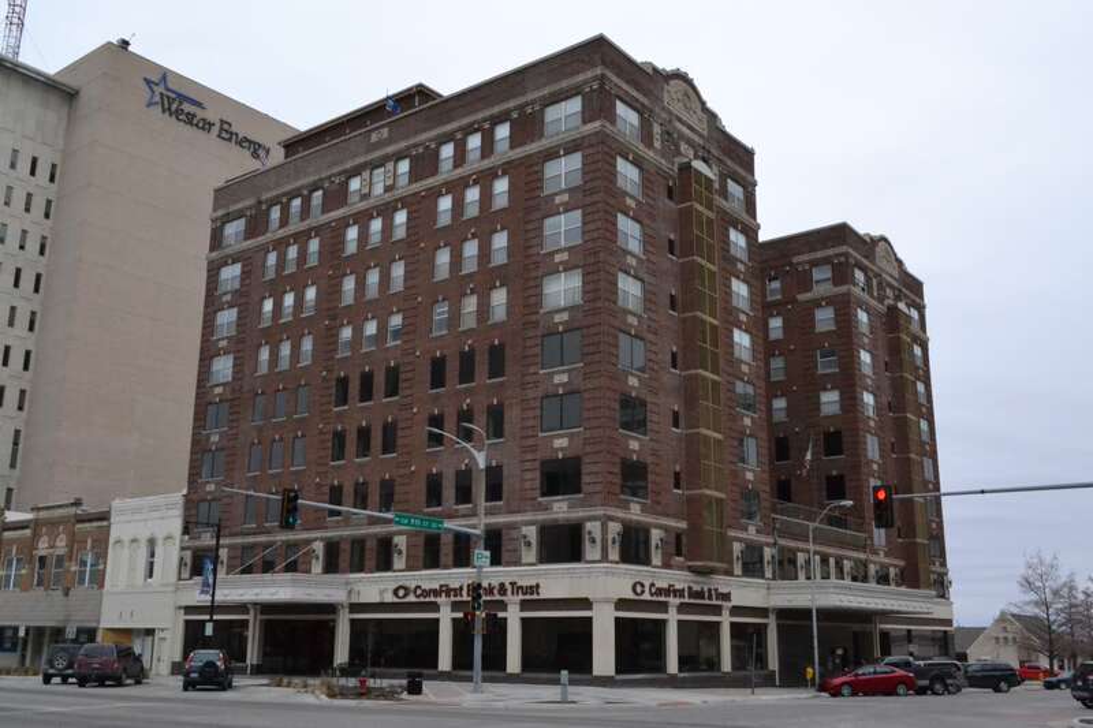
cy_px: 364
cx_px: 546
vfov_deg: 40.0
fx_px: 1002
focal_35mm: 33
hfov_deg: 57.2
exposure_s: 1/640
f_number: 16
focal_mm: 22
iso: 3200
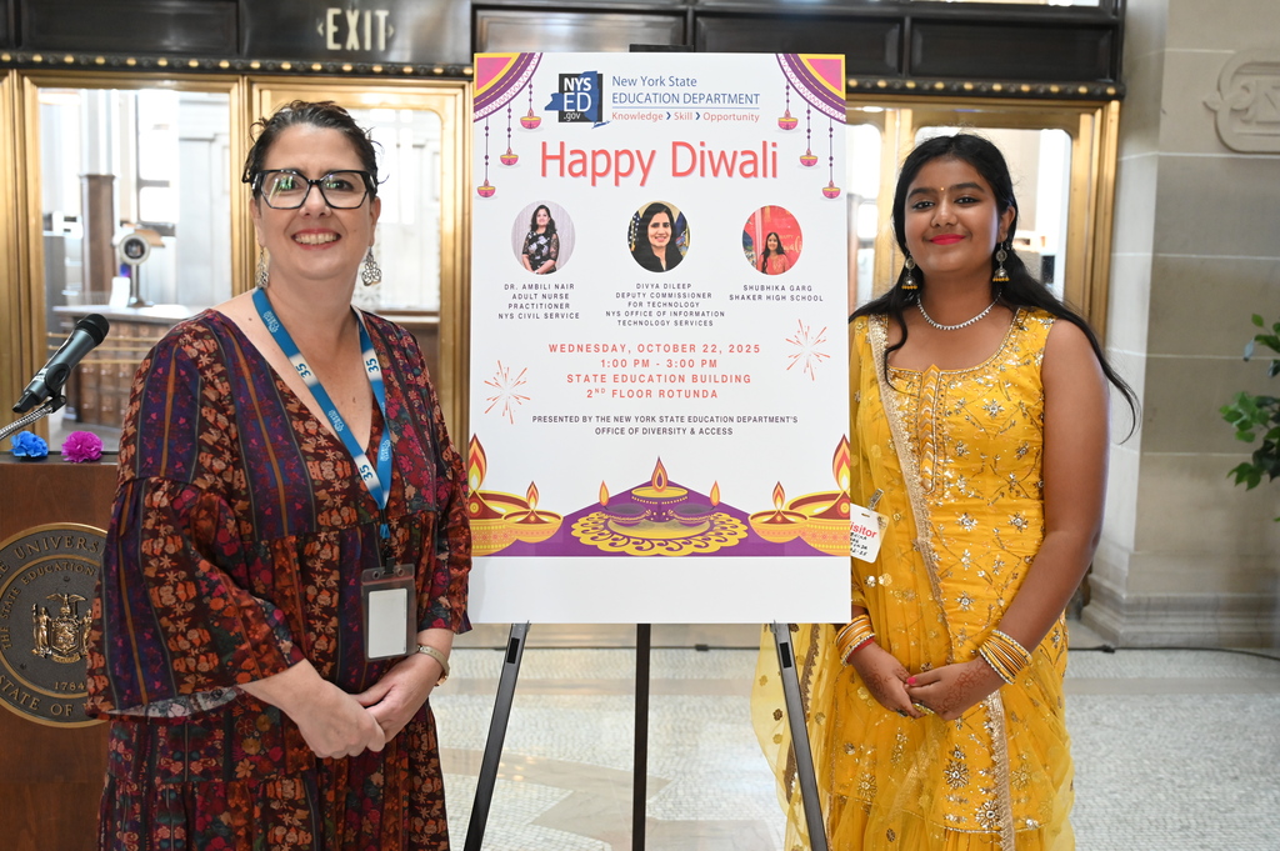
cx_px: 640
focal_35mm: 39
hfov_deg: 49.6
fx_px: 1386
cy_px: 426
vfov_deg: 34.2
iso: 3600
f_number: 4
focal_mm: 39
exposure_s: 1/60
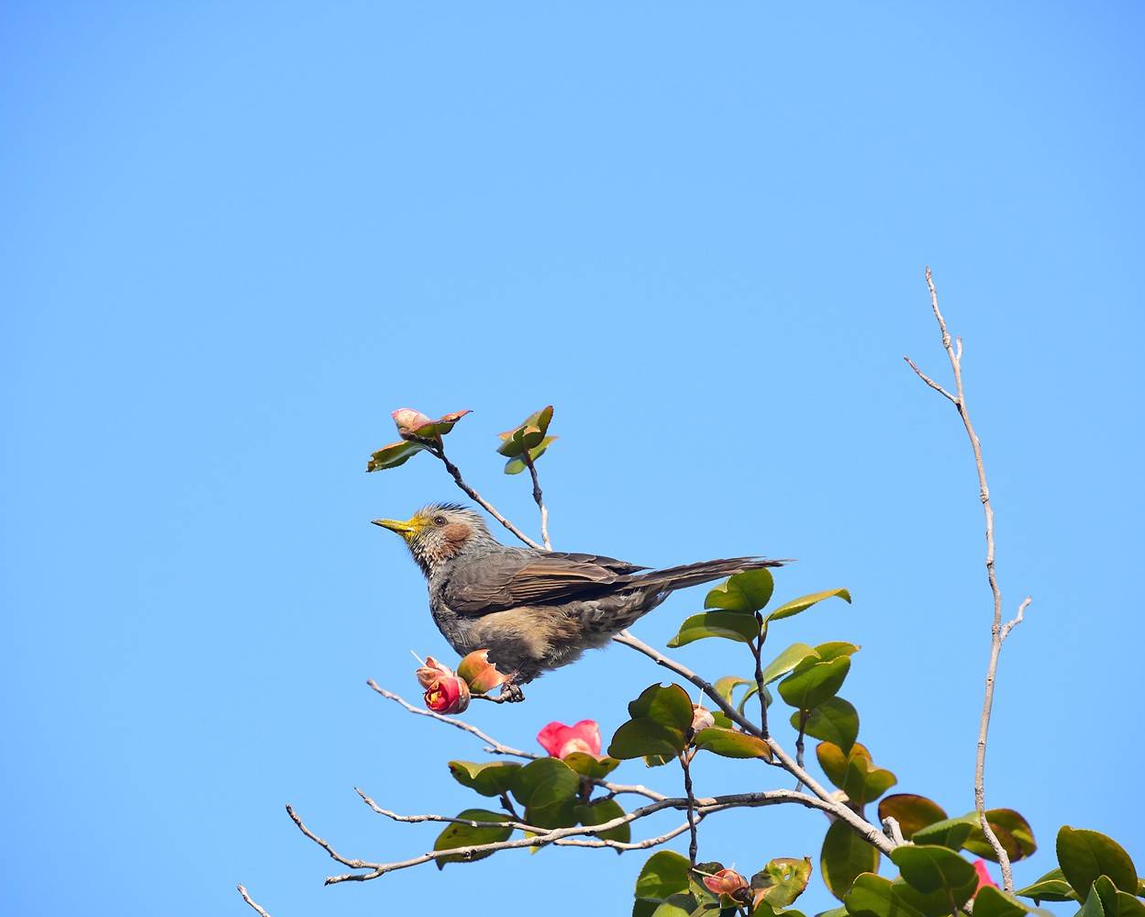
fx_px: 12236
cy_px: 458
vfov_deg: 4.3
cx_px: 592
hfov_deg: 5.4
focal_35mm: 361
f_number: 10
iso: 1000
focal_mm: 320
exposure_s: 1/800
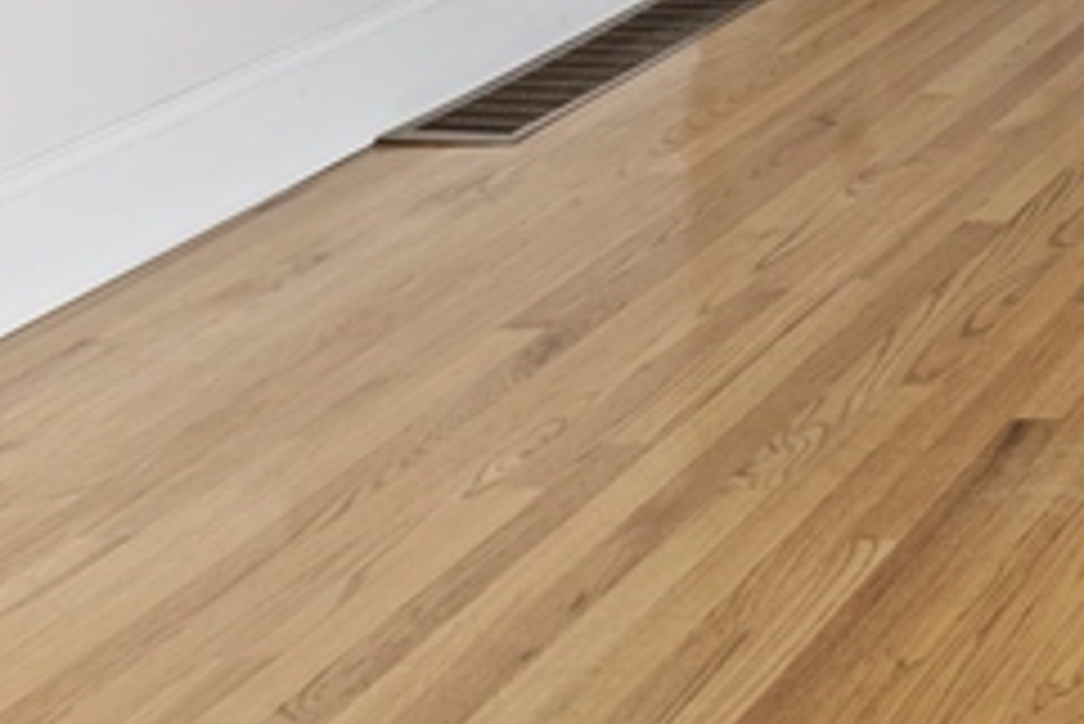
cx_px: 1997
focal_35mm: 68
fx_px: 2049
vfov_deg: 15.7
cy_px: -731
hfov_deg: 20.2
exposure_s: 1/6
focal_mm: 16
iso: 320
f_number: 7.1
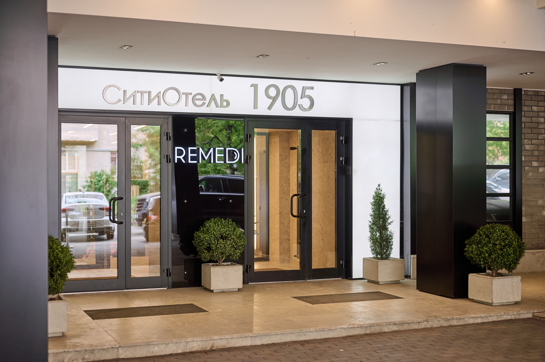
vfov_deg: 27.0
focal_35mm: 50
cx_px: 272
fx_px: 756
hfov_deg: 39.6
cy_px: 181
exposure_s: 1/200
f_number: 2.2
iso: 250
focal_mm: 50
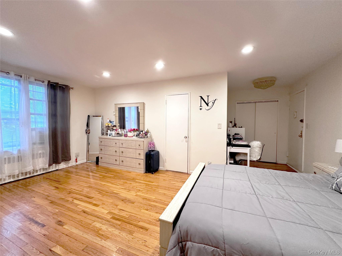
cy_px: 128
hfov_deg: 102.1
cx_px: 171
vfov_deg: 85.7
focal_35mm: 14
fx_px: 138
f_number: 2.2
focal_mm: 2.22
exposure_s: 1/60
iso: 200
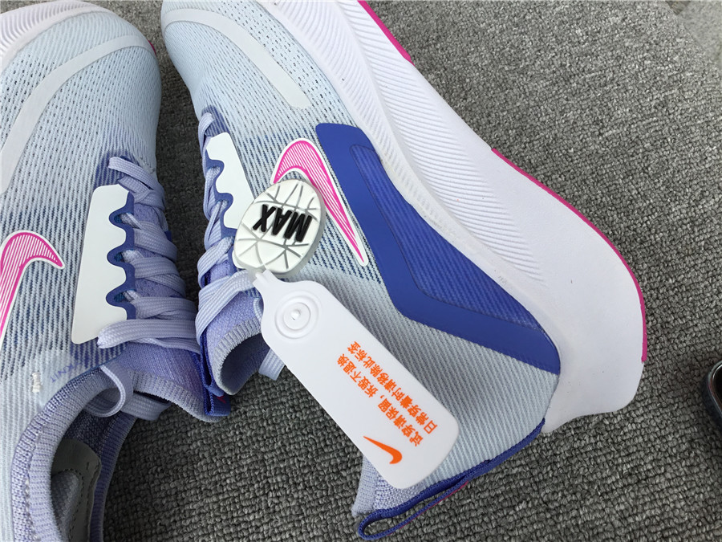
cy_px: 271
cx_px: 361
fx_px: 647
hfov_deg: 58.4
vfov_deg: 45.4
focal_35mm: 31
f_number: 2.4
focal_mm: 3.3
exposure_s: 1/120
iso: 25
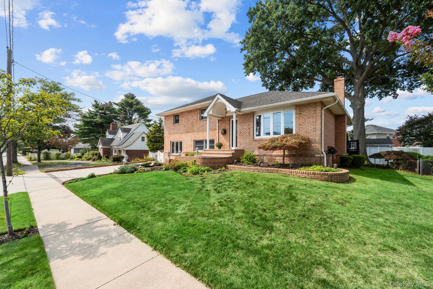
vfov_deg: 81.2
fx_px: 168
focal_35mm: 14
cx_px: 216
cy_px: 144
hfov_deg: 104.3
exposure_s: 1/500
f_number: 10
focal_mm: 14
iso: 320
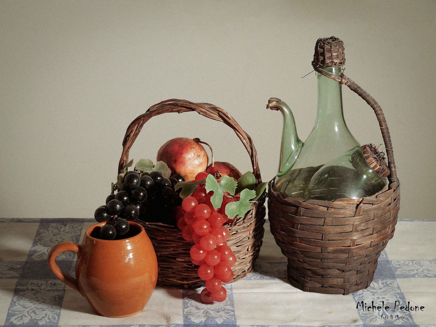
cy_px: 164
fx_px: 1008
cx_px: 218
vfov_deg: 18.4
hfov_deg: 24.4
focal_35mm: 80
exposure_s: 1/1.67
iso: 200
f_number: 4.7
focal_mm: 40
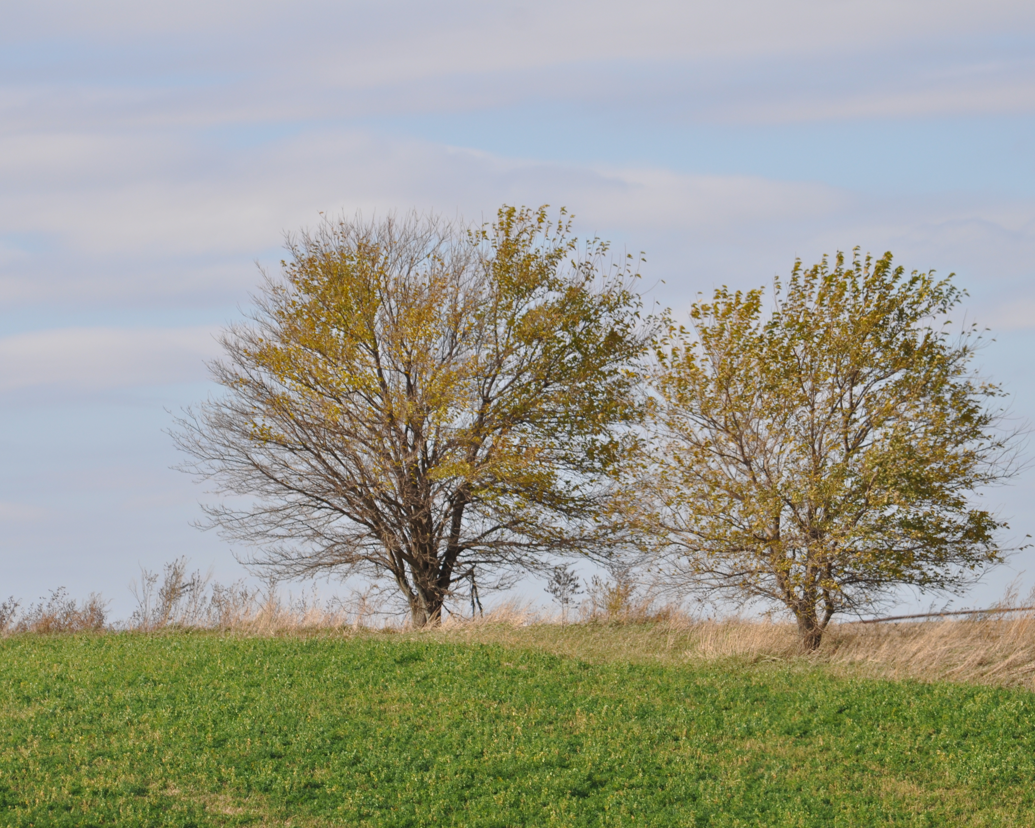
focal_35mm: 230
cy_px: 414
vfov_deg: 6.7
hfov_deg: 8.4
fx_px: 7032
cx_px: 560
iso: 200
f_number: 6.3
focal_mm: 135
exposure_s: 1/640
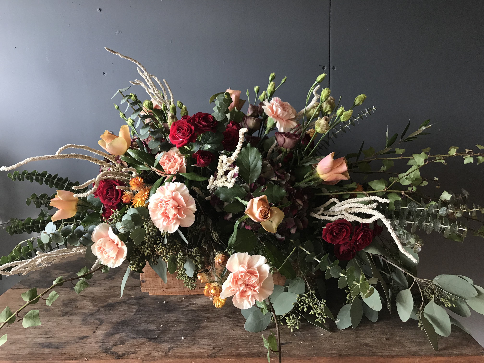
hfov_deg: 63.4
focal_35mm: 28
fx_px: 391
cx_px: 242
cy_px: 182
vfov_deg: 49.7
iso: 32
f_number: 1.8
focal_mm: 3.99
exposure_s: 1/20
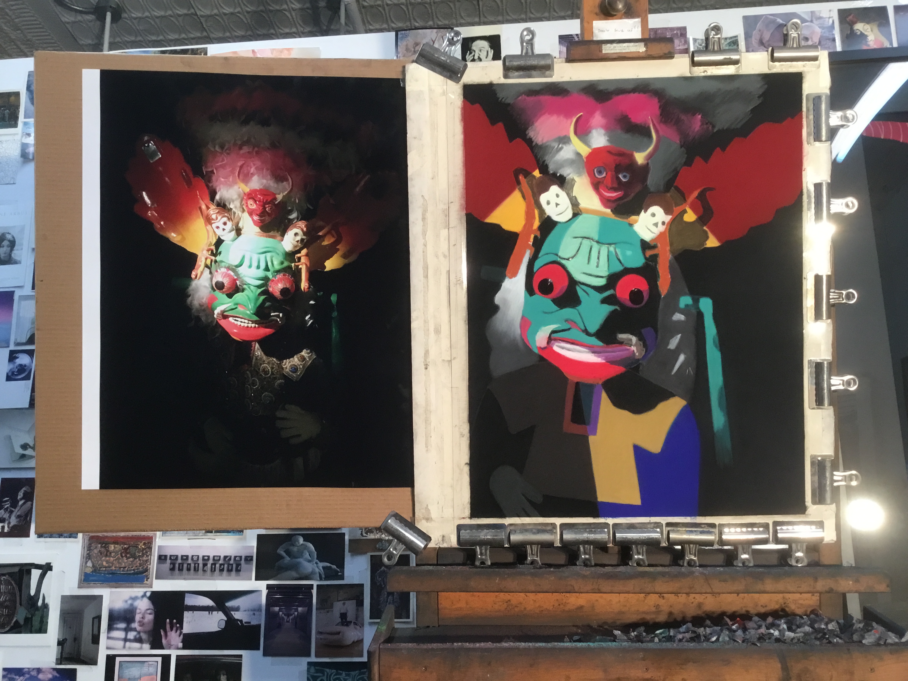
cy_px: 340
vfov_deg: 45.4
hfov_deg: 58.4
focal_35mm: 31
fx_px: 813
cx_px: 454
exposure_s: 1/30
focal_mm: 3.3
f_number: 2.4
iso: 50
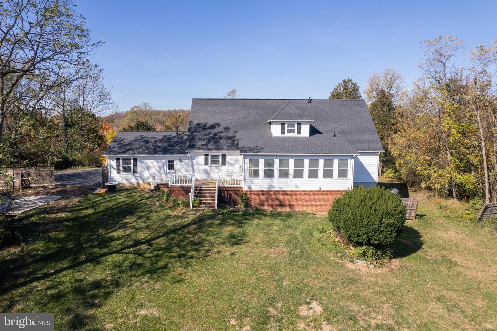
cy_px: 166
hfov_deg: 78.6
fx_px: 304
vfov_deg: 57.2
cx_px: 248
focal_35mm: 22
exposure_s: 1/1250
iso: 130
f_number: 2.8
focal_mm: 8.38
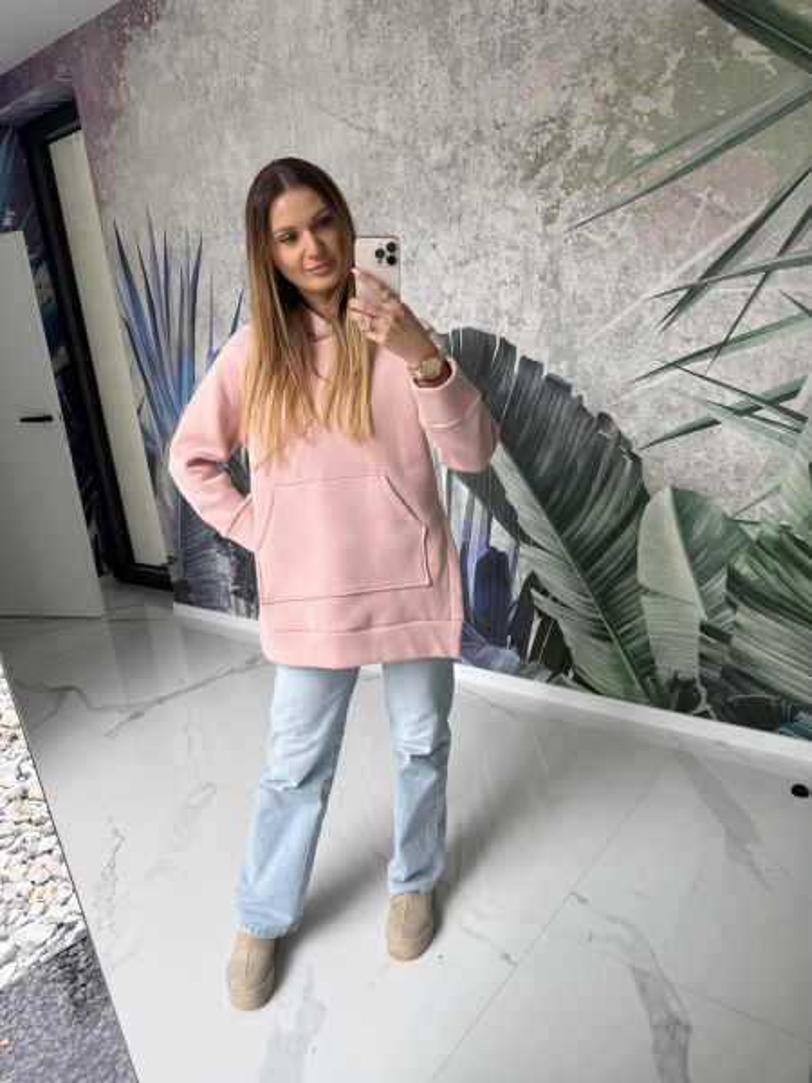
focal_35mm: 24
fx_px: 751
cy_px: 542
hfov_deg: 56.8
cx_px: 406
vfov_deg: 71.6
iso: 50
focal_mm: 6.76
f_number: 1.78
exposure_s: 1/145
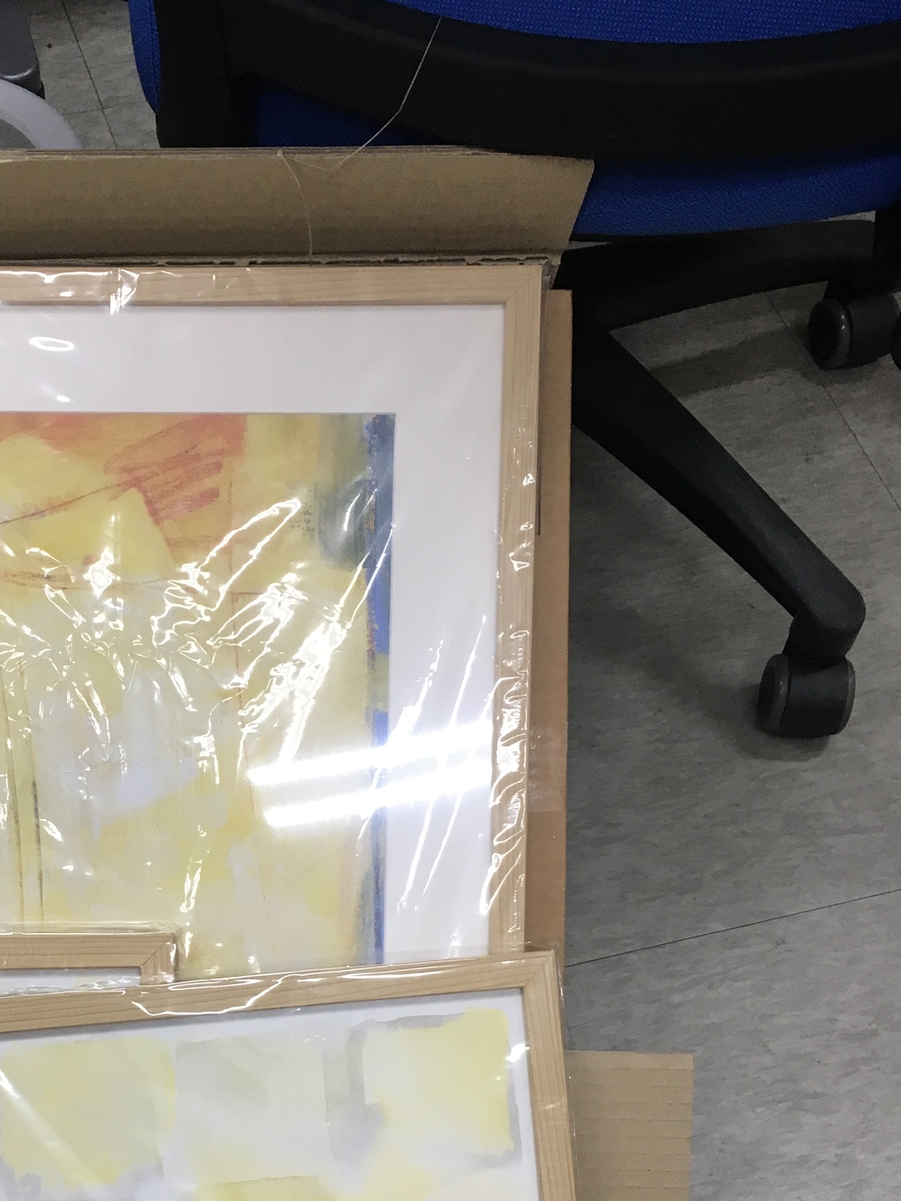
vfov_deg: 36.3
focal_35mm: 51
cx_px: 109
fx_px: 1770
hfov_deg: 27.6
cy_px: 956
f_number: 2.2
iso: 32
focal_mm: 4.15
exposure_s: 1/30
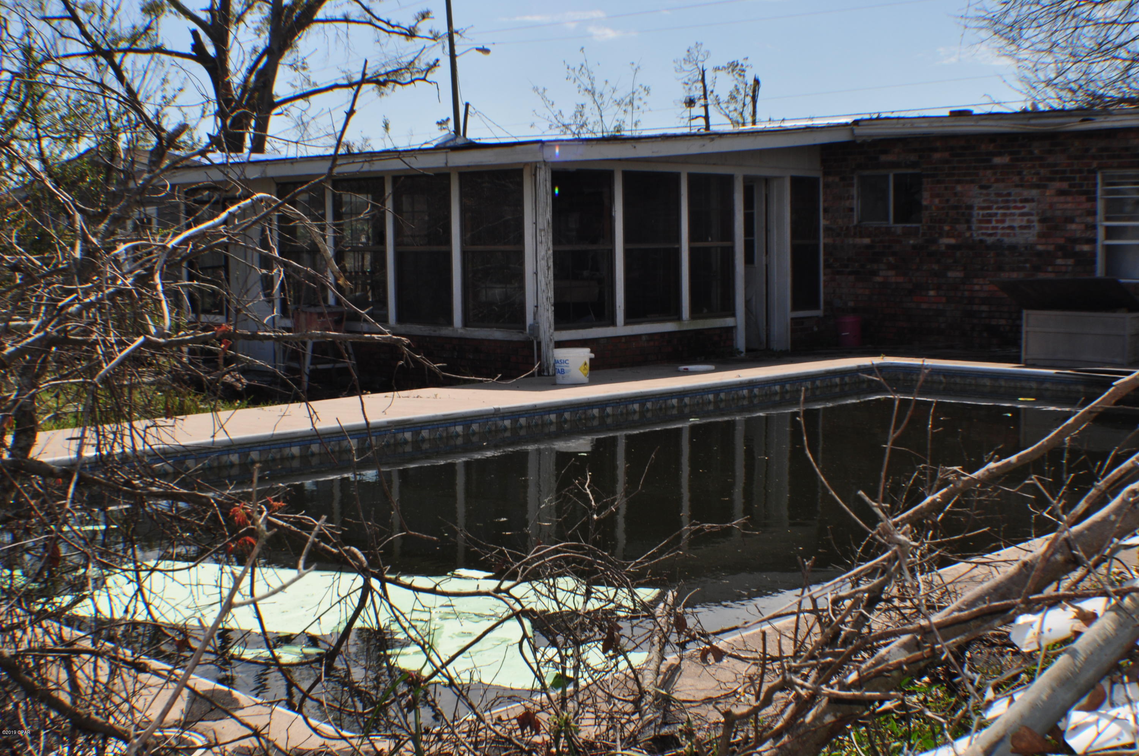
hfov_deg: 35.1
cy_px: 378
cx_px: 570
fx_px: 1801
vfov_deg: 23.7
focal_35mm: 57
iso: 200
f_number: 16
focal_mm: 38
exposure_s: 1/200
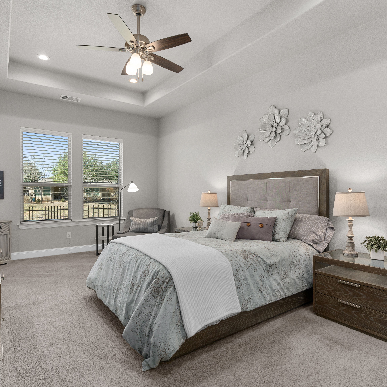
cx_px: 196
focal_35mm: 21
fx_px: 266
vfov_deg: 72.1
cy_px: 197
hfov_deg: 72.1
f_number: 7.1
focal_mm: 16
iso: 320
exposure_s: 1/160
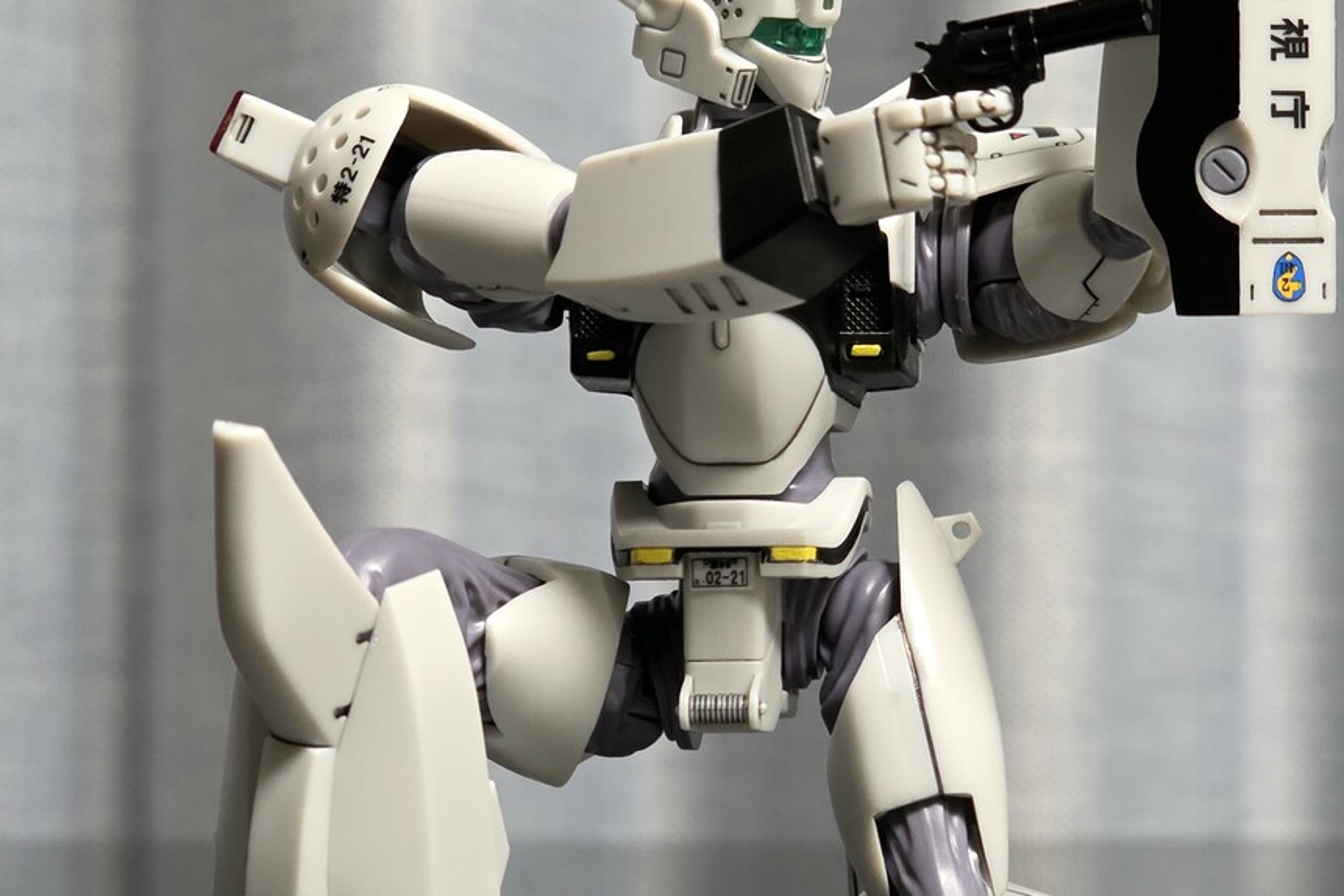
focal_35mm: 100
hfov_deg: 20.4
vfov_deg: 13.7
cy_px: 478
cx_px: 701
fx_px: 3733
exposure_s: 1/60.2
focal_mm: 7.9
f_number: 2.4
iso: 320
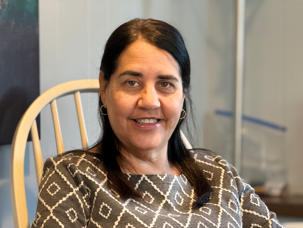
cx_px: 152
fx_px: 1050
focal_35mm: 120
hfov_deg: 16.4
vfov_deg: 12.3
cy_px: 114
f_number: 2.8
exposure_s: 1/60
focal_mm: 15.66
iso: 500
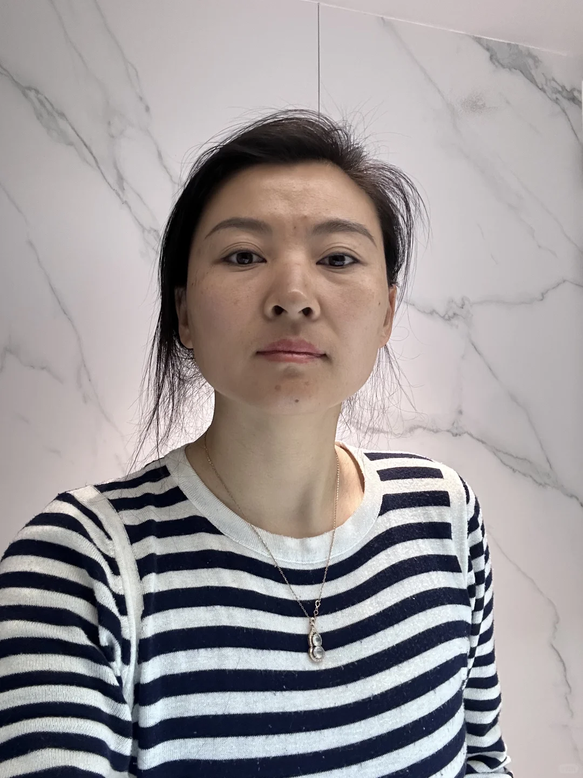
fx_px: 674
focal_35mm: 30
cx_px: 292
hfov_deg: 46.8
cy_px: 389
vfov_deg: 60.0
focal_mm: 2.69
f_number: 1.9
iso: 250
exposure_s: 1/50
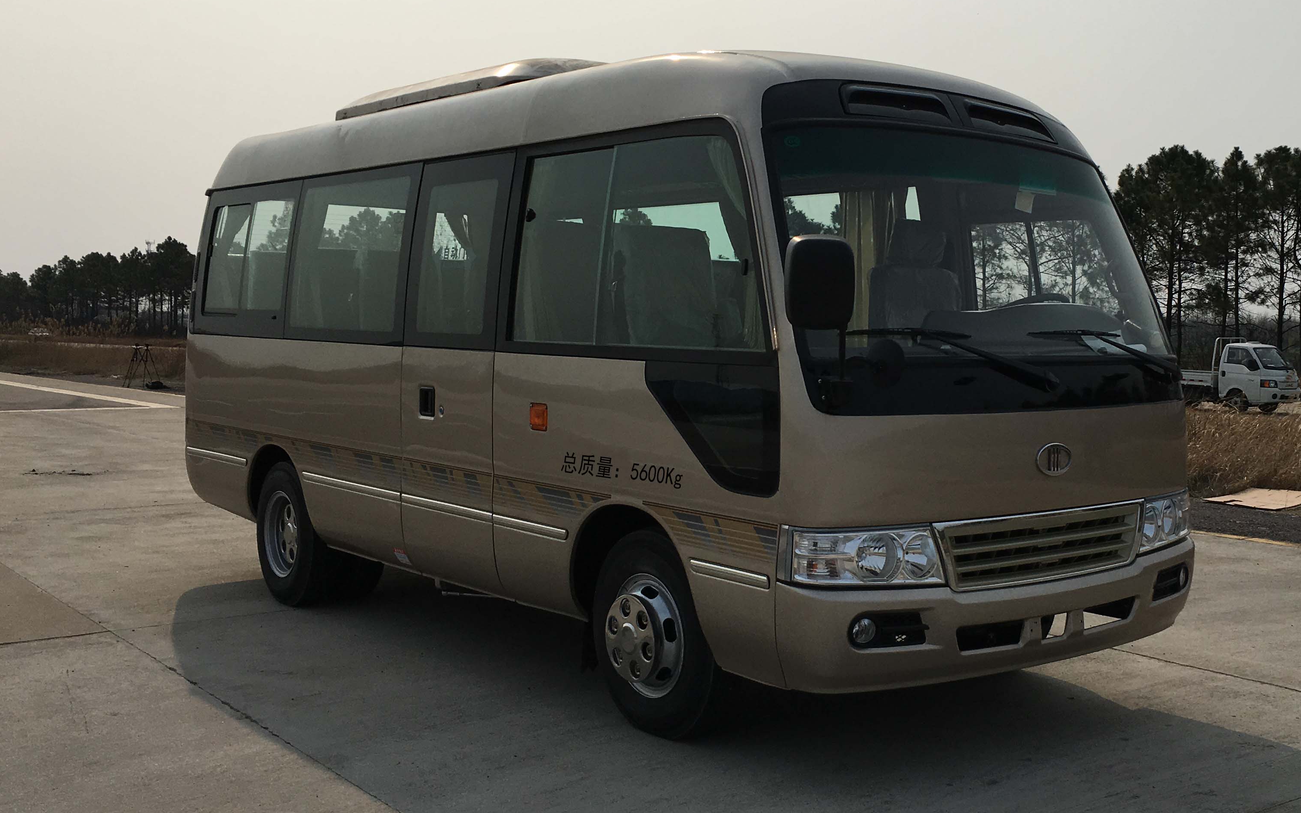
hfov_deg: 47.7
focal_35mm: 41
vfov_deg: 31.2
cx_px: 832
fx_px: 1454
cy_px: 349
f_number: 2.2
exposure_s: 1/4525
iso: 25
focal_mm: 4.15
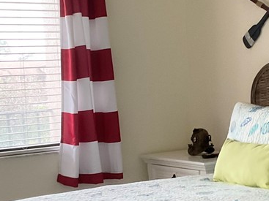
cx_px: 135
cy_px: 109
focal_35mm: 81
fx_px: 629
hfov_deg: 24.1
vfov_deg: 18.2
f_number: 1.8
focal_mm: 3
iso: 100
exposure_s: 1/60
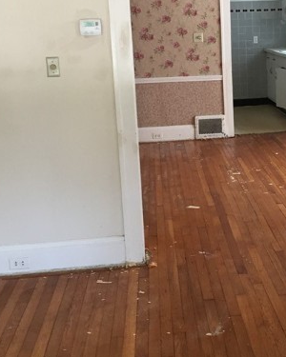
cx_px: 249
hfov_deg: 25.5
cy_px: 134
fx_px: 614
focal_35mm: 58
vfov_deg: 32.3
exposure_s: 1/30
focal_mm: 4.15
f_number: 2.2
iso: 100
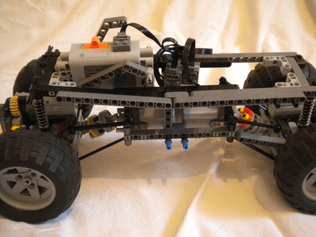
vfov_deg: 35.1
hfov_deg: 45.8
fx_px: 374
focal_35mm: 41
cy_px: 118
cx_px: 158
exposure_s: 1/25.2
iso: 800
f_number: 3.5
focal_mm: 7.4
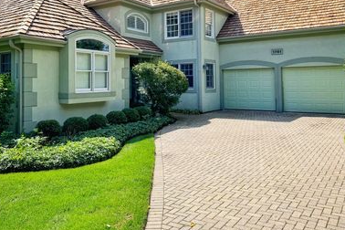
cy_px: 70
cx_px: 171
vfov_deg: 39.3
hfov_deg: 57.2
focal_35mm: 33
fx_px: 316
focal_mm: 6.76
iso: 80
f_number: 1.78
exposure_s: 1/3802
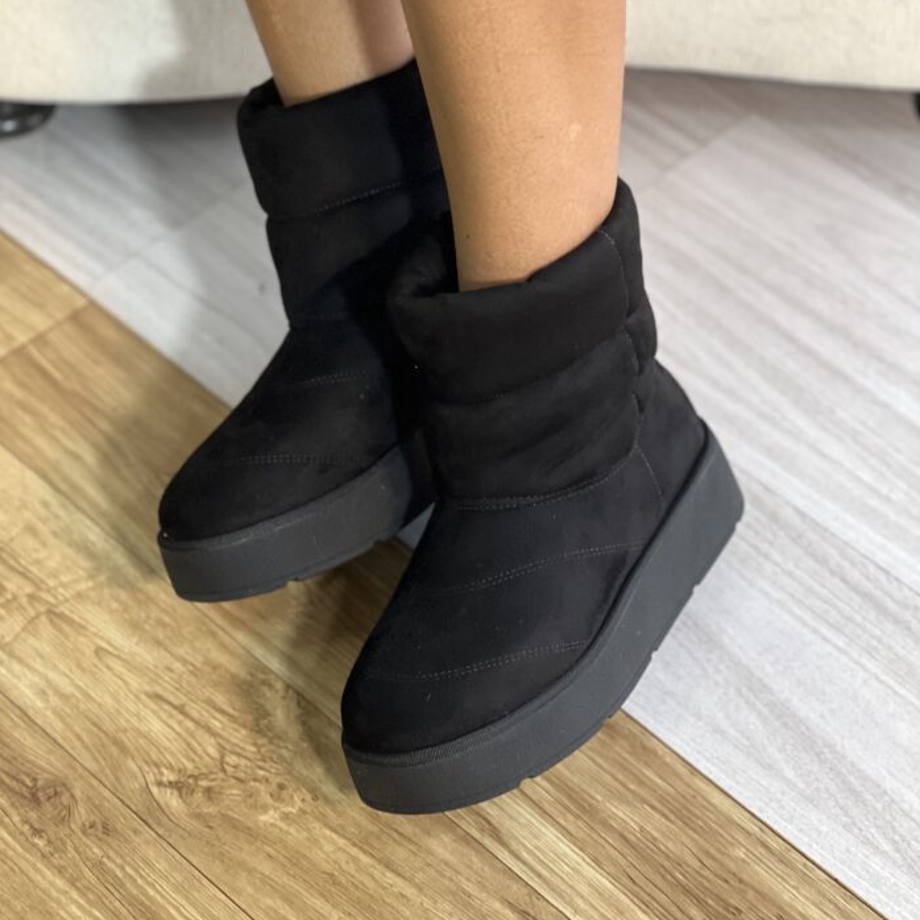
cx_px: 460
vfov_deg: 19.1
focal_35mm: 91
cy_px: 421
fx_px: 2736
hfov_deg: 19.1
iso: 160
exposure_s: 1/40
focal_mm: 9
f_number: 2.8
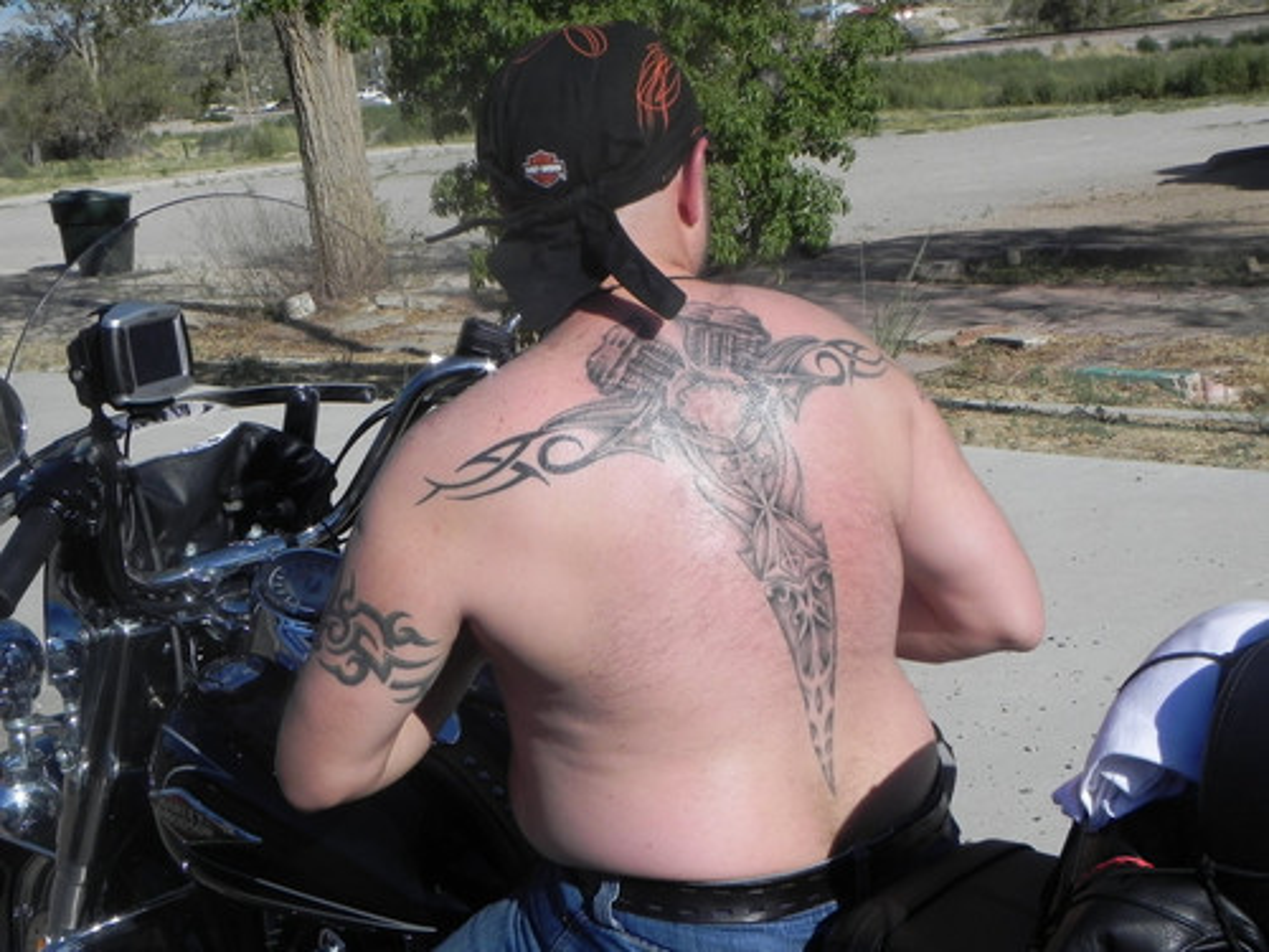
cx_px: 634
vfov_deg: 28.0
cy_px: 476
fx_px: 1906
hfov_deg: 36.8
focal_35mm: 52
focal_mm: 9.2
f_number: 8
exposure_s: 1/540
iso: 160
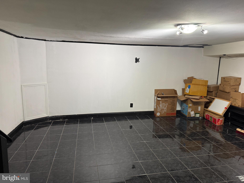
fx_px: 169
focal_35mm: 24
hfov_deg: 71.6
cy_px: 92
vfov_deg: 56.8
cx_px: 122
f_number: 1.78
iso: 250
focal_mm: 6.76
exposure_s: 1/60
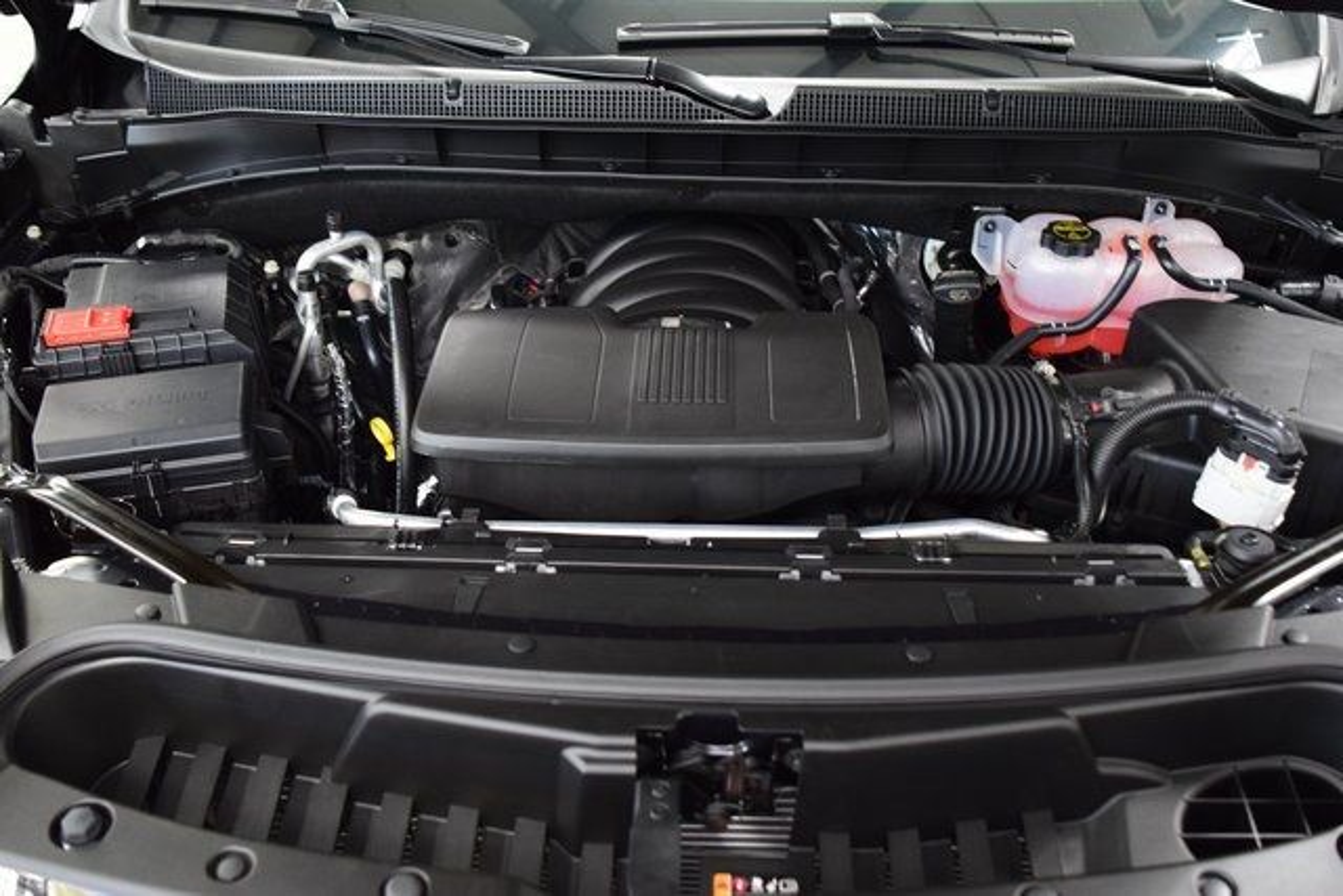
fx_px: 1343
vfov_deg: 36.9
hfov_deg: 53.1
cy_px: 448
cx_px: 672
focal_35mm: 36
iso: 1600
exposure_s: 1/40
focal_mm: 24
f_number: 2.8
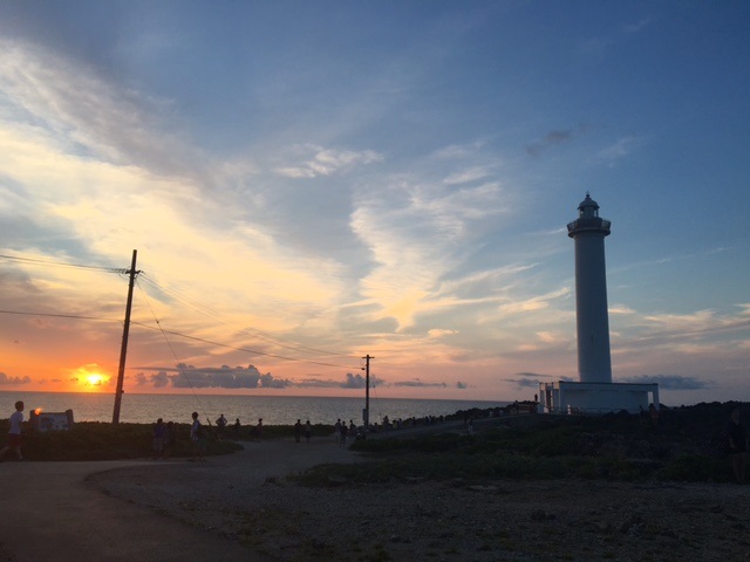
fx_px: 628
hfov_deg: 61.7
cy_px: 281
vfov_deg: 48.2
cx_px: 375
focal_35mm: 29
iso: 25
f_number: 2.2
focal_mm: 4.15
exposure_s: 1/345
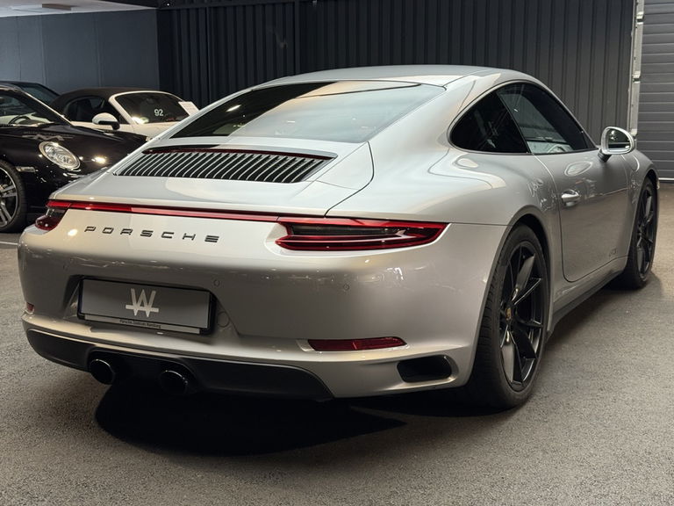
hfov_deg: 39.7
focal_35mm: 48
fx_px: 935
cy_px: 253
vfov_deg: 30.3
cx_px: 337
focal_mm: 6.76
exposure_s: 1/50
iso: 64
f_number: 1.78
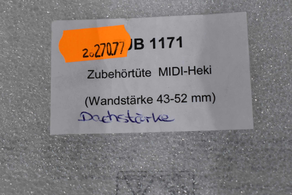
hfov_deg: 31.9
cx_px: 146
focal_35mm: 63
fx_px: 511
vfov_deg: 21.6
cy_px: 98
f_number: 8
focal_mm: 42
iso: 200
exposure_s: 1/60
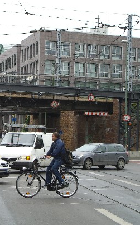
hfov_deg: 10.6
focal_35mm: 123
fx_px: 751
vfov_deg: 17.0
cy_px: 106
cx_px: 1
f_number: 4.4
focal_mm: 16.6
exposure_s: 1/200
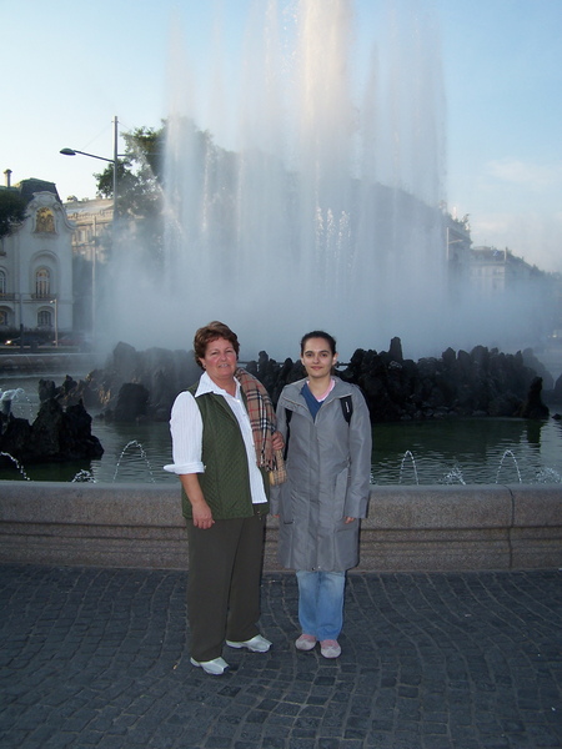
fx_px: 823
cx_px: 281
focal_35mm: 38
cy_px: 374
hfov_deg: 37.7
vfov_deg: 49.0
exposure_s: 1/400
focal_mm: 6.3
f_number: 2.8
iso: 80
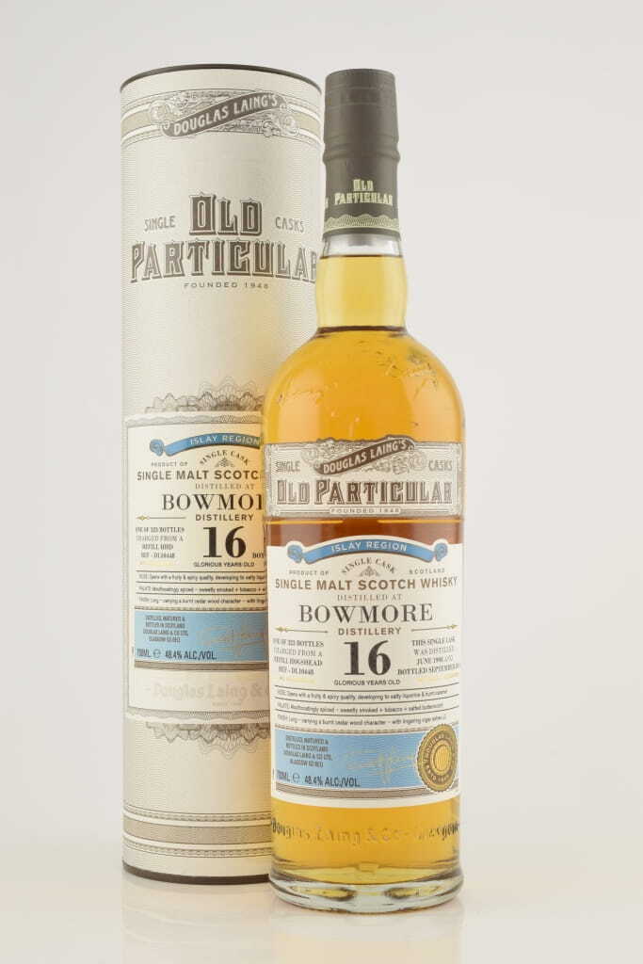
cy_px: 482
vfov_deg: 33.4
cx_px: 322
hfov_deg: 22.6
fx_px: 1607
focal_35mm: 60
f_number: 10
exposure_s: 1/15
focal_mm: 40
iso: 100
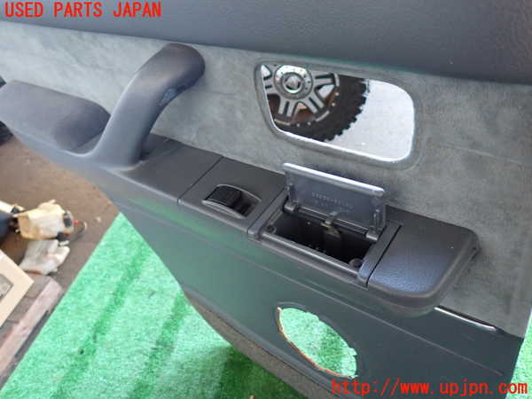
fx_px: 384
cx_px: 266
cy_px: 200
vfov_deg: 54.9
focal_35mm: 25
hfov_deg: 69.4
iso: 500
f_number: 2
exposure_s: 1/30
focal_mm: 4.5
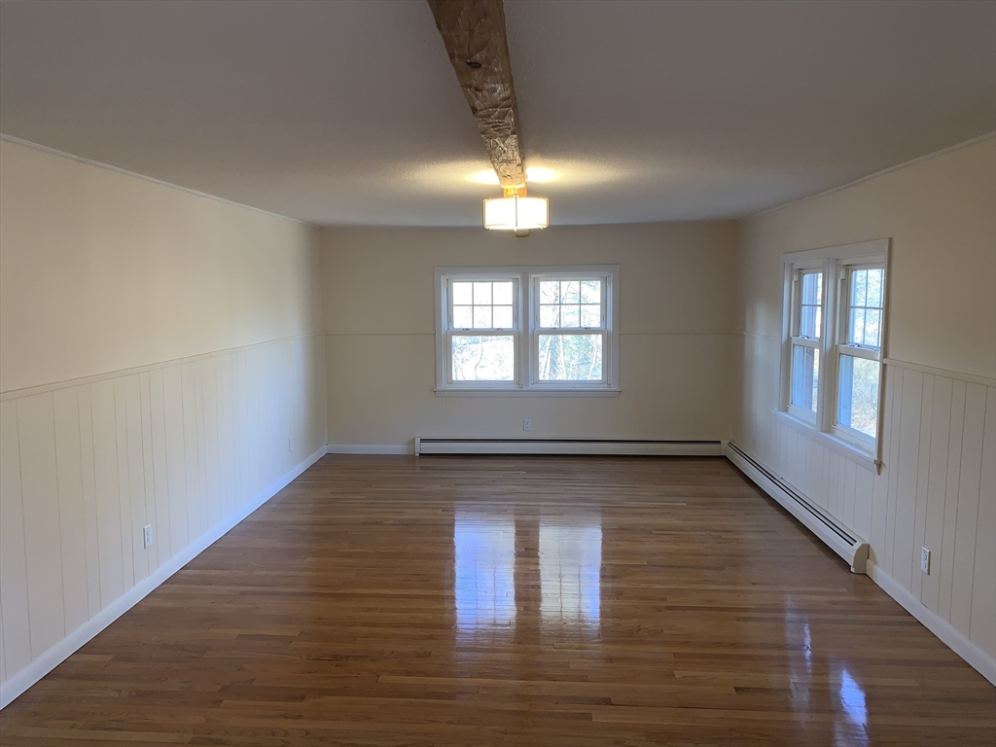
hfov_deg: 67.3
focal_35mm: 26
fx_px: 748
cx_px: 498
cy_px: 374
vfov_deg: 53.1
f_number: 1.8
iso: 25
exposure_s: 1/31
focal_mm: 4.25
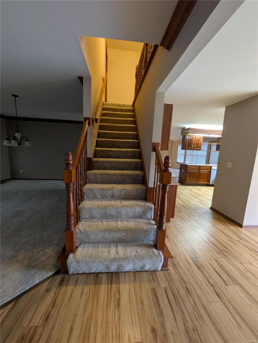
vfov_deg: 102.0
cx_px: 129
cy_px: 172
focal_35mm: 14
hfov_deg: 85.7
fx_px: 139
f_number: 2.2
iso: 432
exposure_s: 1/30
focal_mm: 1.83
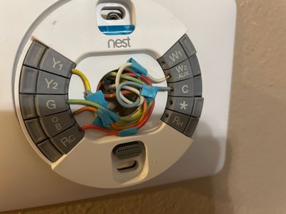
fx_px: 215
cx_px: 143
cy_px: 107
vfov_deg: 53.1
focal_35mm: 26
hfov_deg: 67.3
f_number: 1.6
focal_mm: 4.2
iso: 500
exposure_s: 1/40
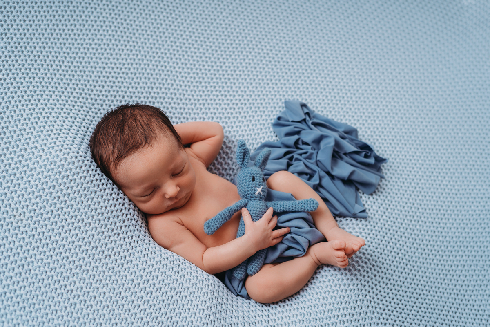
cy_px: 164
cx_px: 245
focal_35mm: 50
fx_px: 681
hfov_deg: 39.6
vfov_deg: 27.0
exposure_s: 1/200
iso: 200
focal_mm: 50
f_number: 4
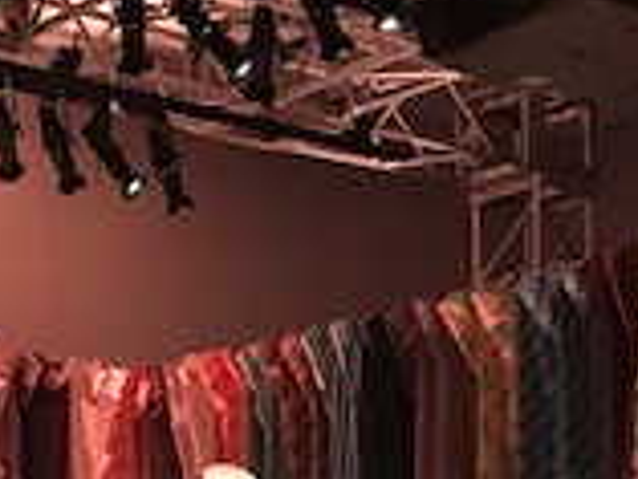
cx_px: 37
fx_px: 2010
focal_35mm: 109
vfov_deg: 13.0
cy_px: 670
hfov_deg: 17.7
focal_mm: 3.99
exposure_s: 1/17
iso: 80
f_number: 1.8
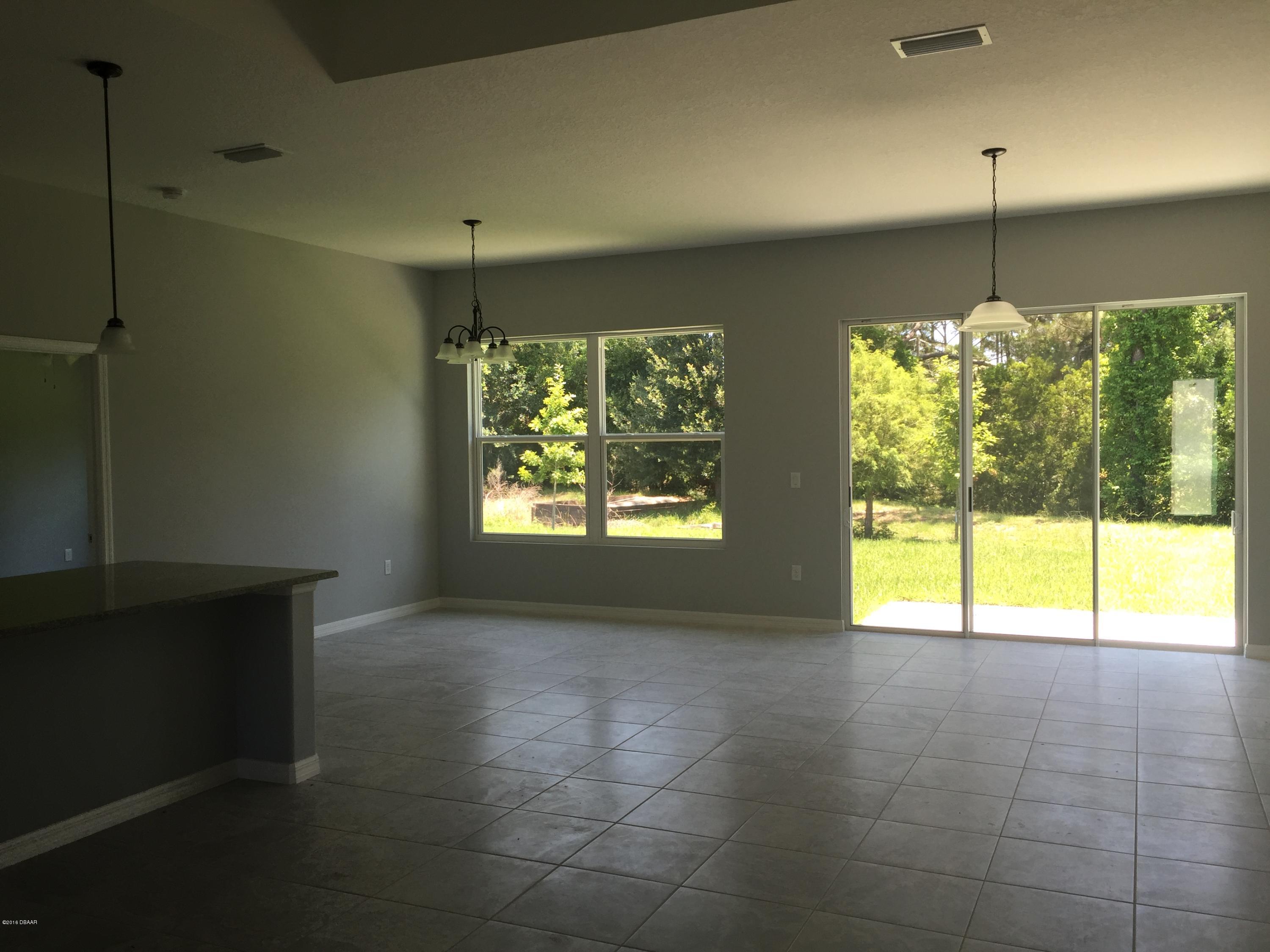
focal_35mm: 29
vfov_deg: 48.2
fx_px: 1064
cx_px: 635
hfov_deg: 61.7
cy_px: 476
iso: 32
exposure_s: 1/120
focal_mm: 4.15
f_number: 2.2
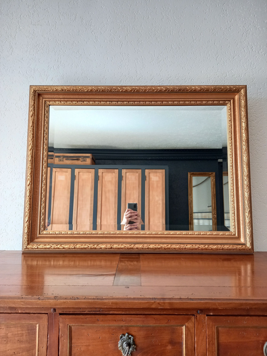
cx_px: 134
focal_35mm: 25
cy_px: 178
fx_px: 257
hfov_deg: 54.9
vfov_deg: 69.4
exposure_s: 1/50
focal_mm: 4.6
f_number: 2
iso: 100
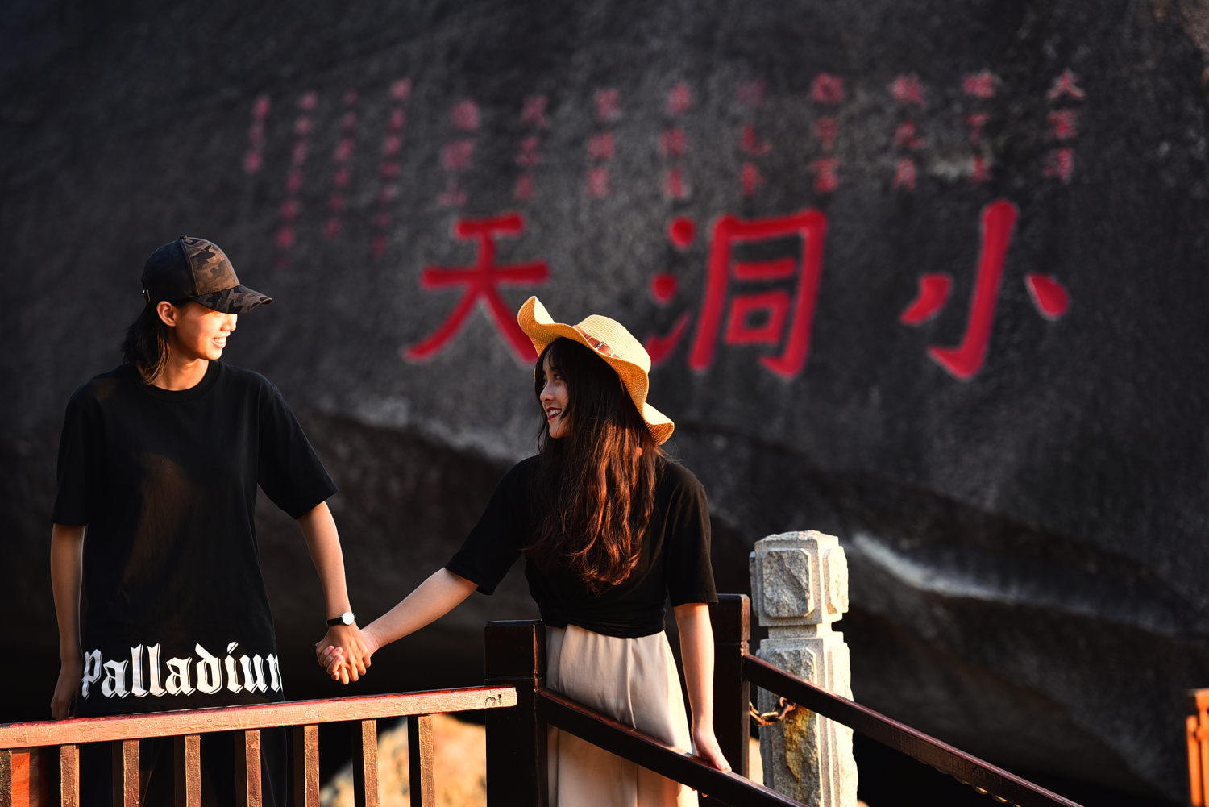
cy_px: 404
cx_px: 604
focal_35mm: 155
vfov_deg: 8.9
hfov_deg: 13.2
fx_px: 5207
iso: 100
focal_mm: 155
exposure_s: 1/125
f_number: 3.5
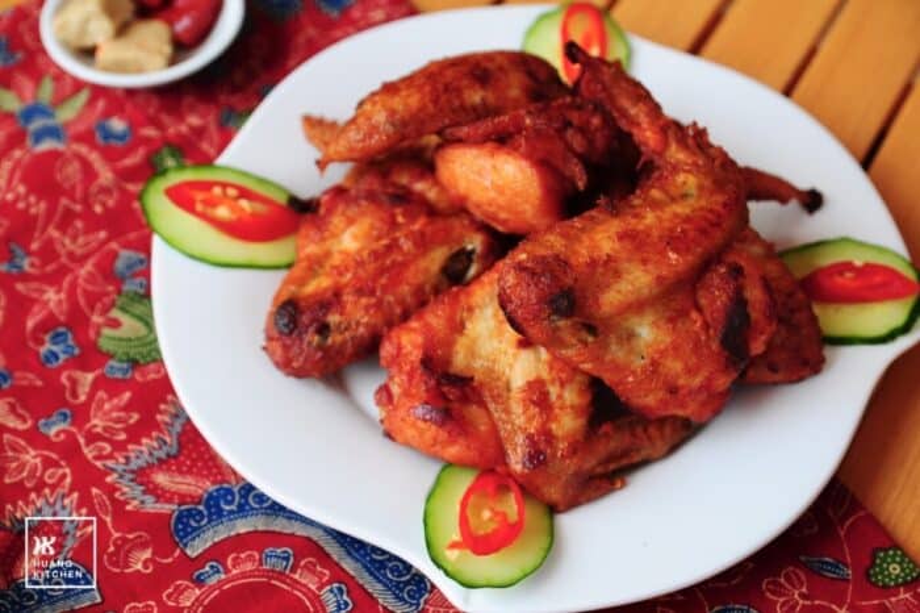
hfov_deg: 28.1
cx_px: 460
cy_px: 306
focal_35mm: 72
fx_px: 1839
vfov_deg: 18.9
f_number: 4.8
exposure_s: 1/250
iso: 160
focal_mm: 48
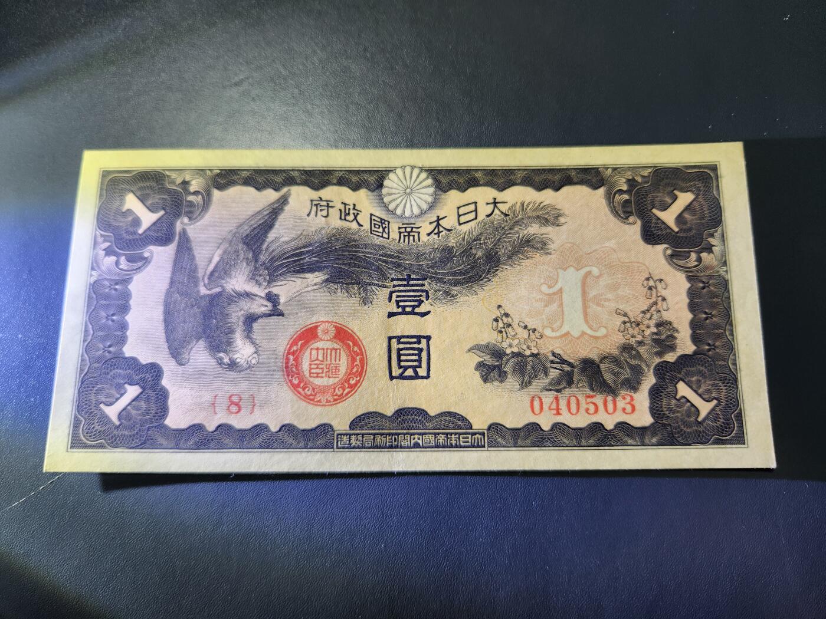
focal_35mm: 23
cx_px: 413
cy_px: 310
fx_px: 549
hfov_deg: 73.9
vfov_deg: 58.9
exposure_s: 1/101
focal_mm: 5.4
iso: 160
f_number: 1.8
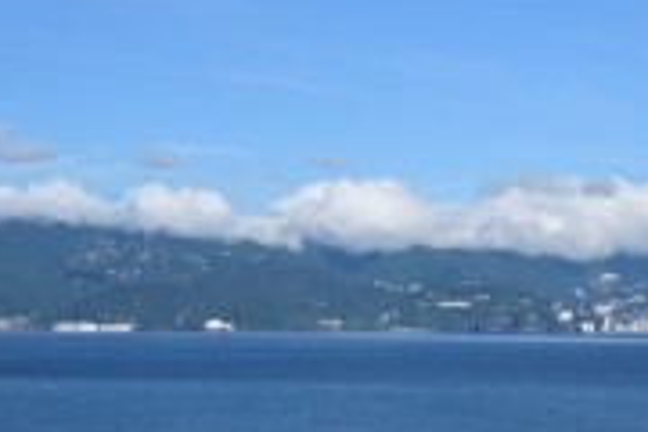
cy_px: 293
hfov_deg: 19.7
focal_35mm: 100
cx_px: 662
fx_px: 1800
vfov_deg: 13.7
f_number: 8
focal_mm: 45
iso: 100
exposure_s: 1/400
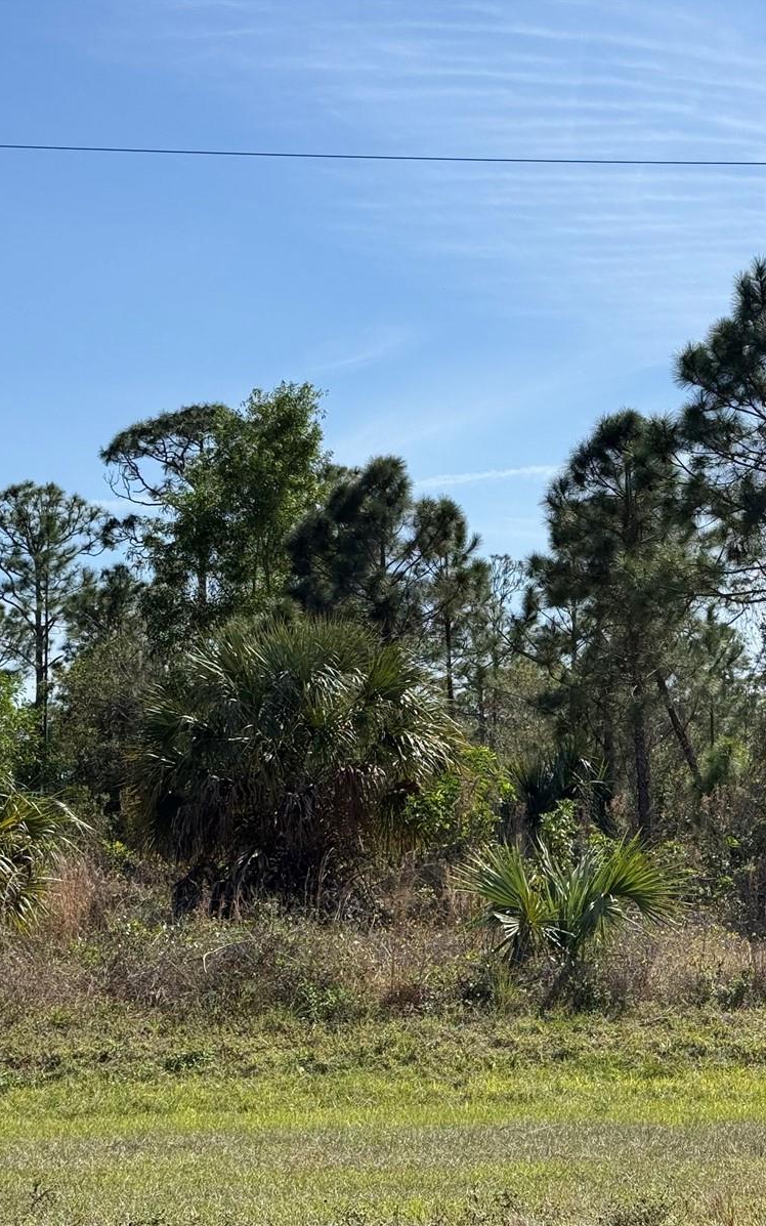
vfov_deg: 30.2
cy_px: 612
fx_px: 2272
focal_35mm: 68
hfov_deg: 19.0
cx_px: 553
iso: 64
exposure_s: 1/5587
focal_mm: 6.76
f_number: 1.78
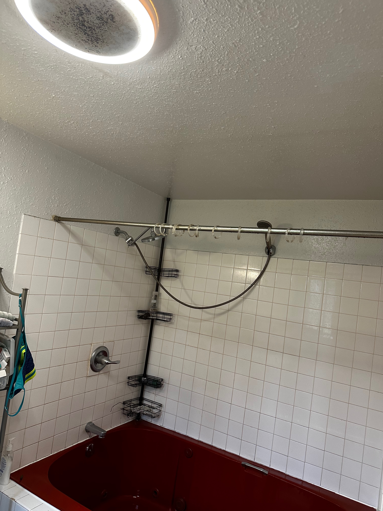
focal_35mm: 24
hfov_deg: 56.8
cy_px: 256
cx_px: 192
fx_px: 354
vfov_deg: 71.6
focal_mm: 6.86
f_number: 1.78
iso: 200
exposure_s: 1/60
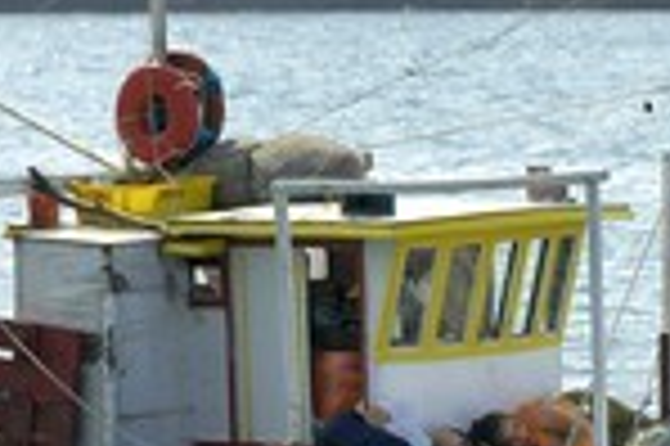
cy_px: 185
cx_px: 407
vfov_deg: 3.4
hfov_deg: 5.1
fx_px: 7500
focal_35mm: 403
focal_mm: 95
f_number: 4.8
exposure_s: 1/640
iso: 100
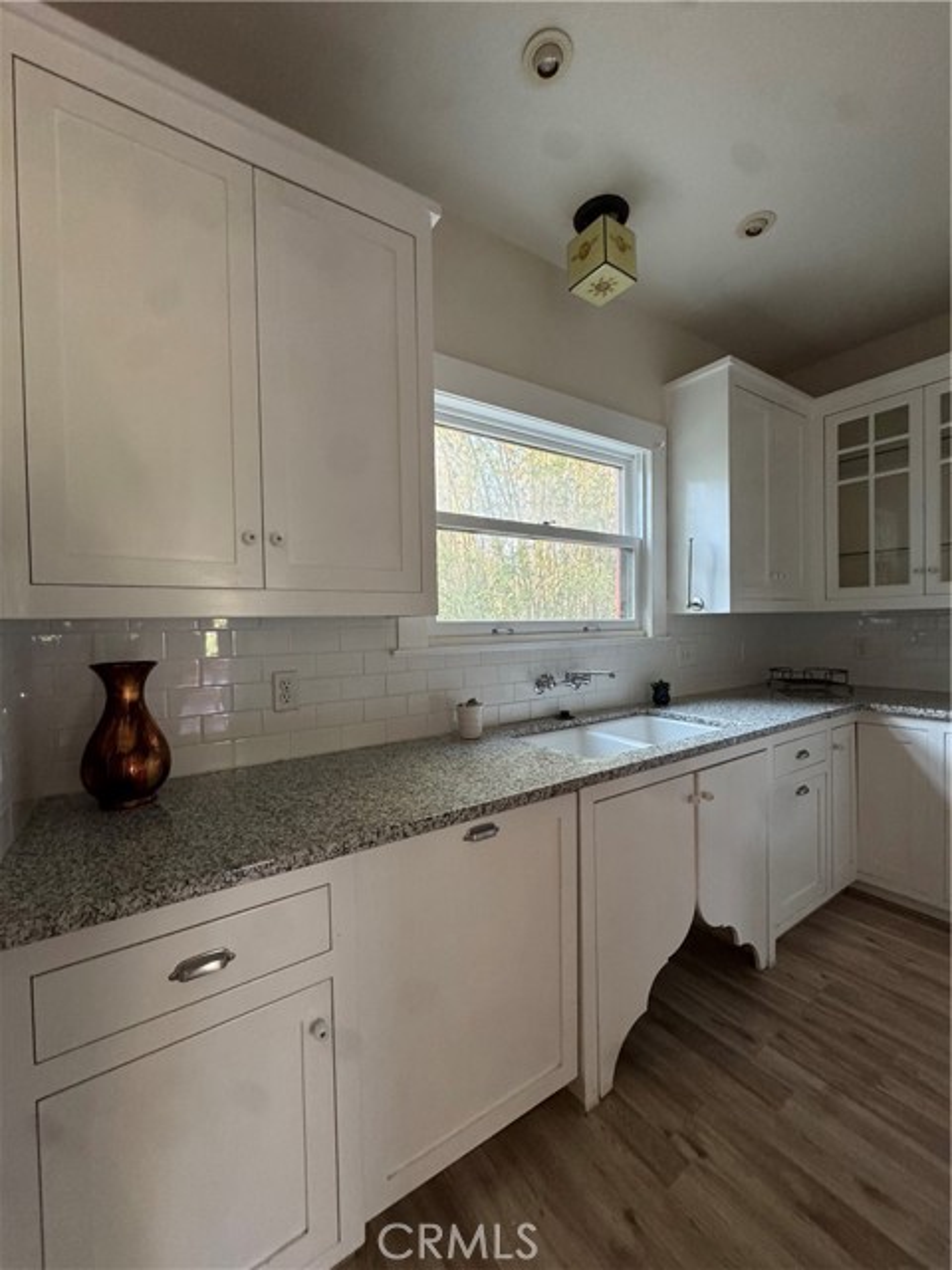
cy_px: 635
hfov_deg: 85.7
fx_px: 513
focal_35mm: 14
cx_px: 476
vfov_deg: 102.1
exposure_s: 1/89
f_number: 2.2
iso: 320
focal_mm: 2.22
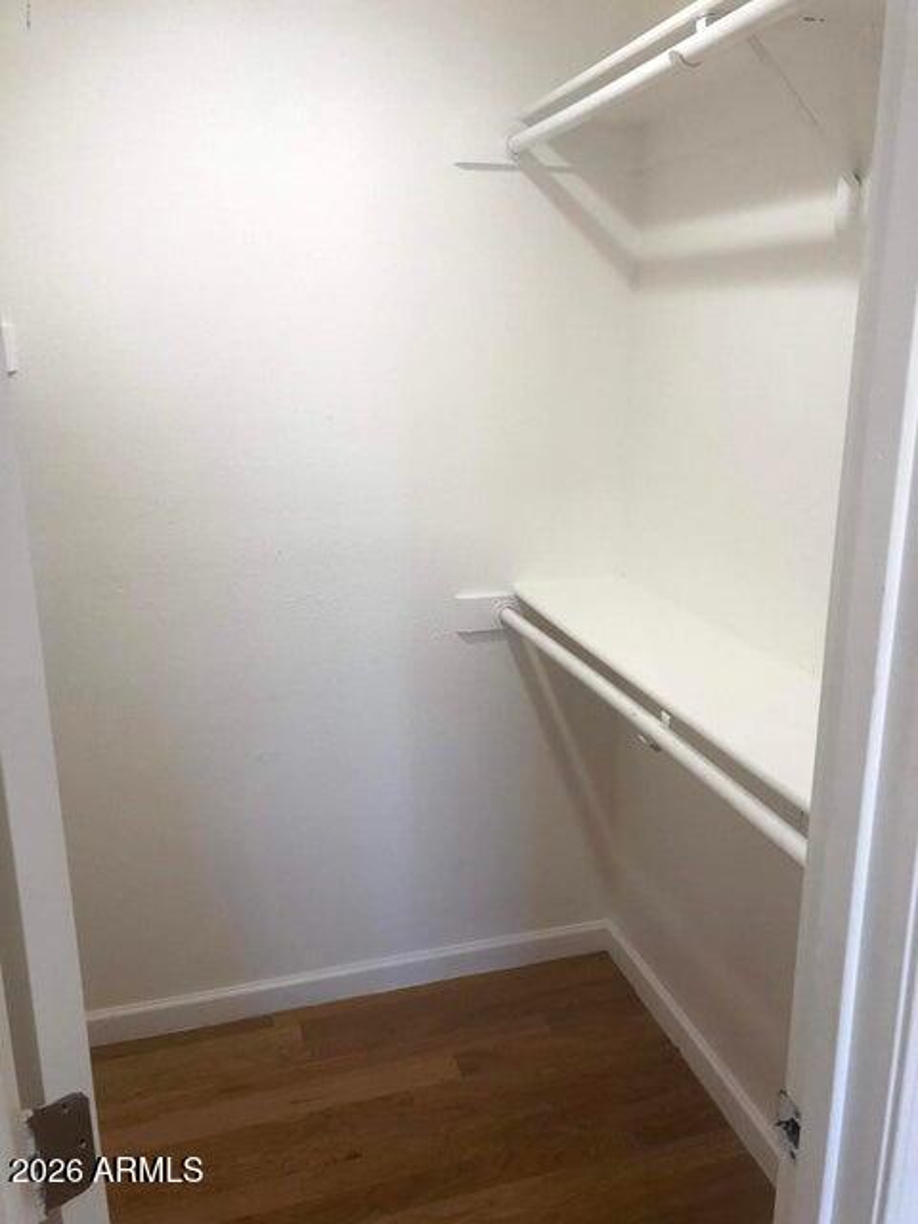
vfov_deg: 63.4
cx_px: 459
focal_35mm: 28
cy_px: 612
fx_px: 990
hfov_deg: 49.7
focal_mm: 3.99
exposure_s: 1/40
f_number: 1.8
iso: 25
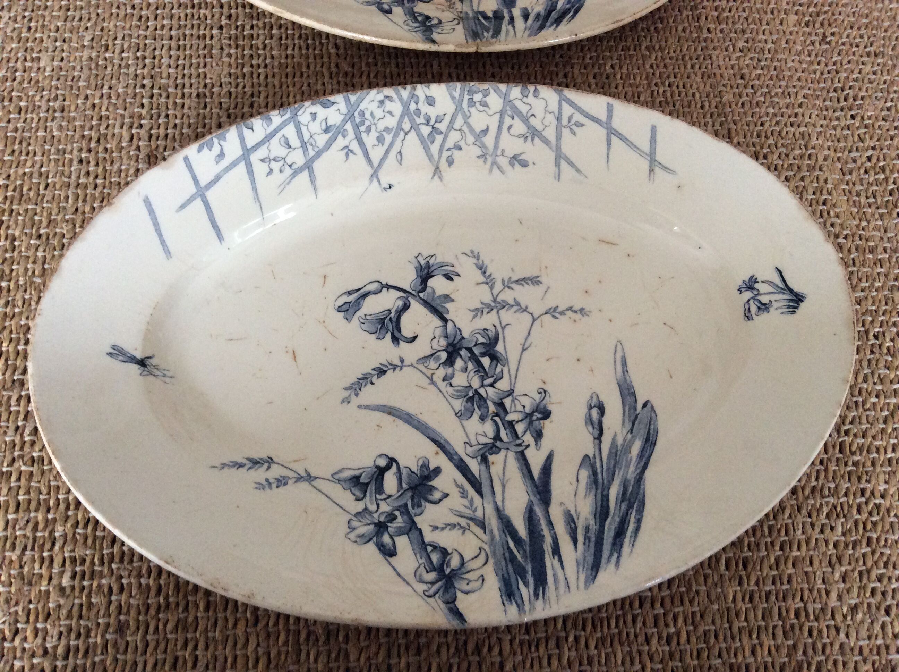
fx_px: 830
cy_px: 336
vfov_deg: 44.1
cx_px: 450
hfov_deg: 56.9
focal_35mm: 32
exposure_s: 1/25
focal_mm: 3.3
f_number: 2.4
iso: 160
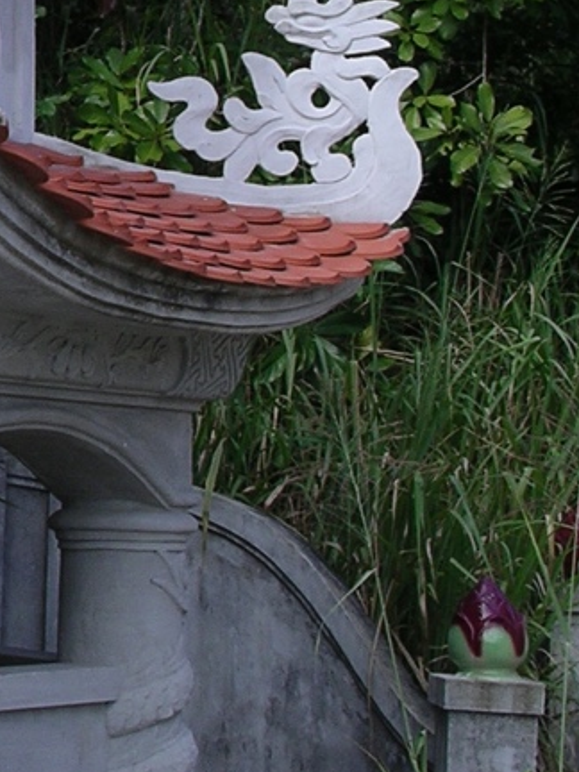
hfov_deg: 10.2
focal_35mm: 137
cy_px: 55
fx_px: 3055
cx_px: -488
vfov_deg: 14.2
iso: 64
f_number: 3.5
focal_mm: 7.8
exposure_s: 1/250
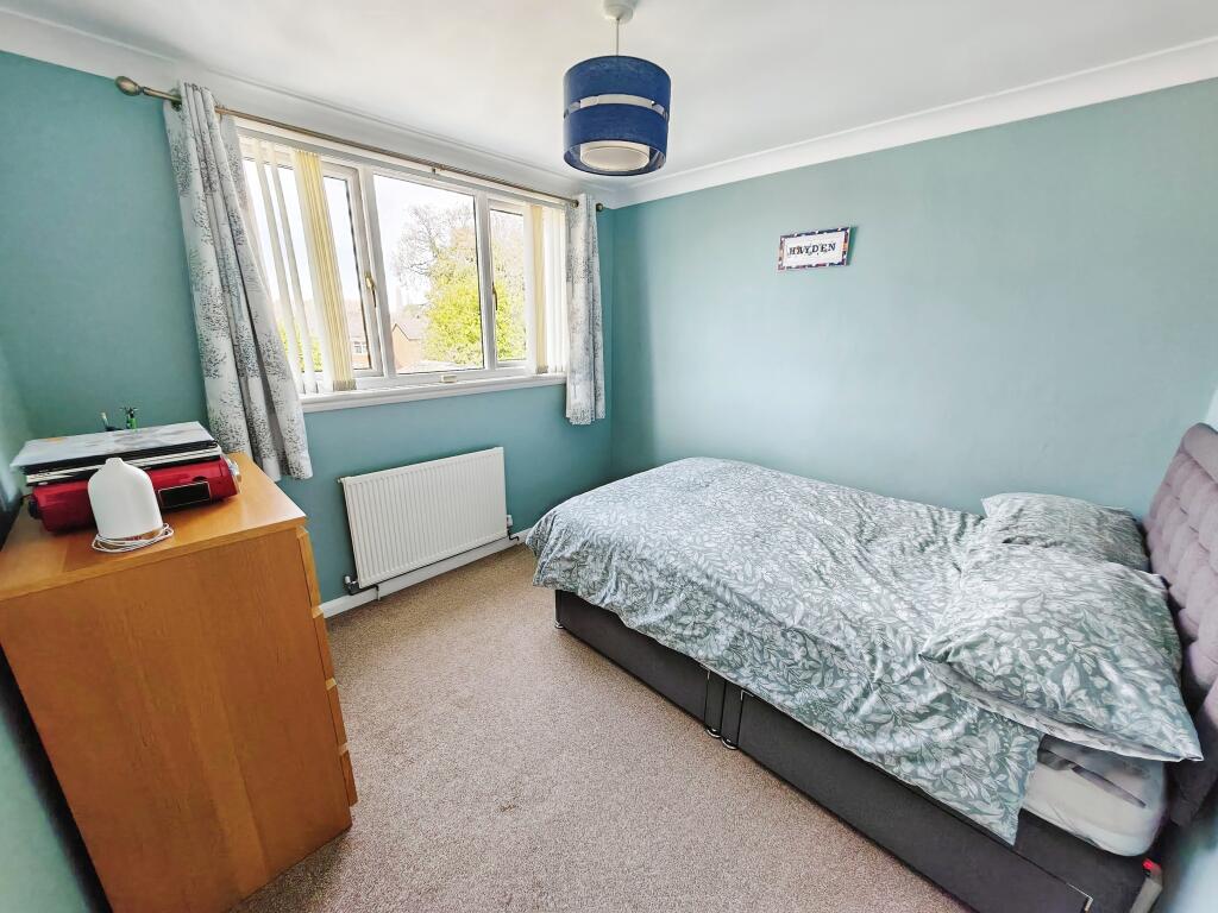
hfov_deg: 106.2
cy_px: 456
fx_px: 457
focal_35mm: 13
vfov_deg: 89.9
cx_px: 609
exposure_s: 1/48
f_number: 2
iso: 125
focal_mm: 1.82
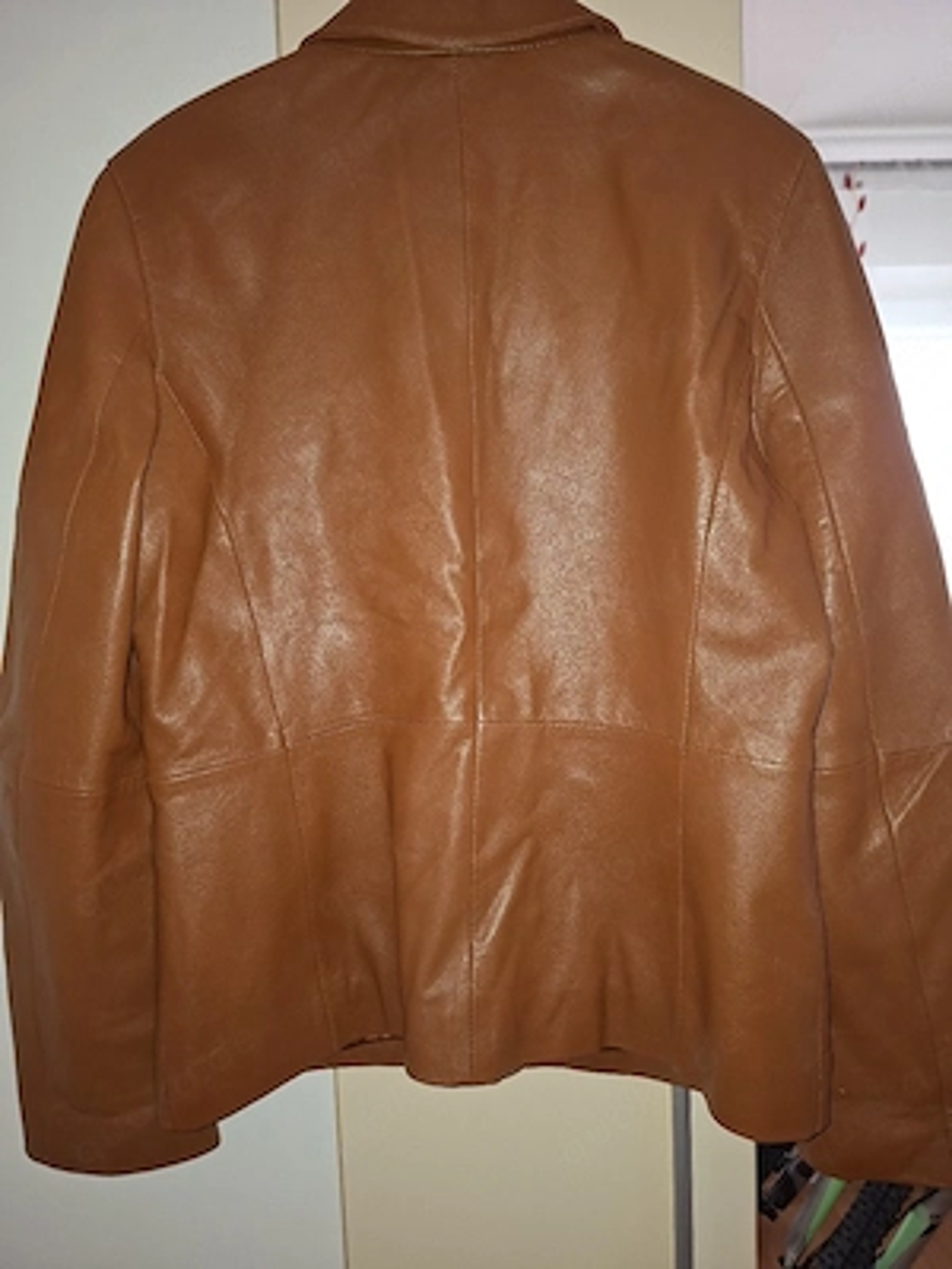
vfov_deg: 73.9
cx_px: 476
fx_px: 843
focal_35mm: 23
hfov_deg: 58.9
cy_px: 634
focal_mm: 5.54
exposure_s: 1/100
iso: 320
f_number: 1.8
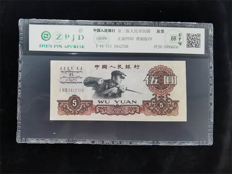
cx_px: 116
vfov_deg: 51.4
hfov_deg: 65.3
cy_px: 87
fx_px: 181
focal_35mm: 27
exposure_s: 1/24
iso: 500
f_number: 2.2
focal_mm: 2.26
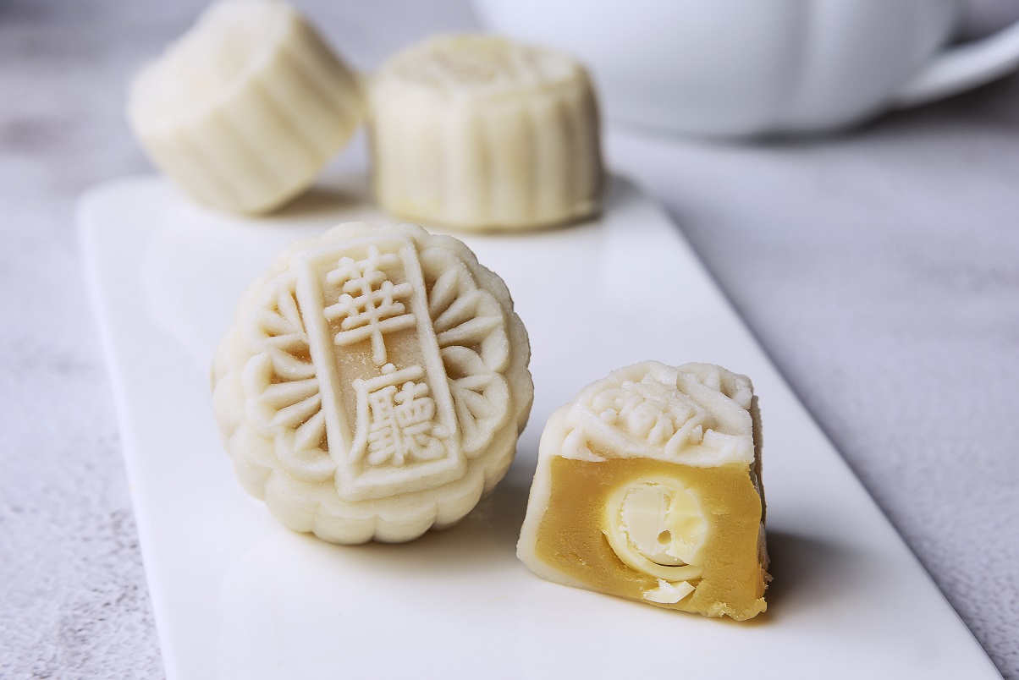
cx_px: 510
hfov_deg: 17.1
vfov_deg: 11.4
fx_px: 3398
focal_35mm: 120
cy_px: 340
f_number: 10
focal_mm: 120
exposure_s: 1/5
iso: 100
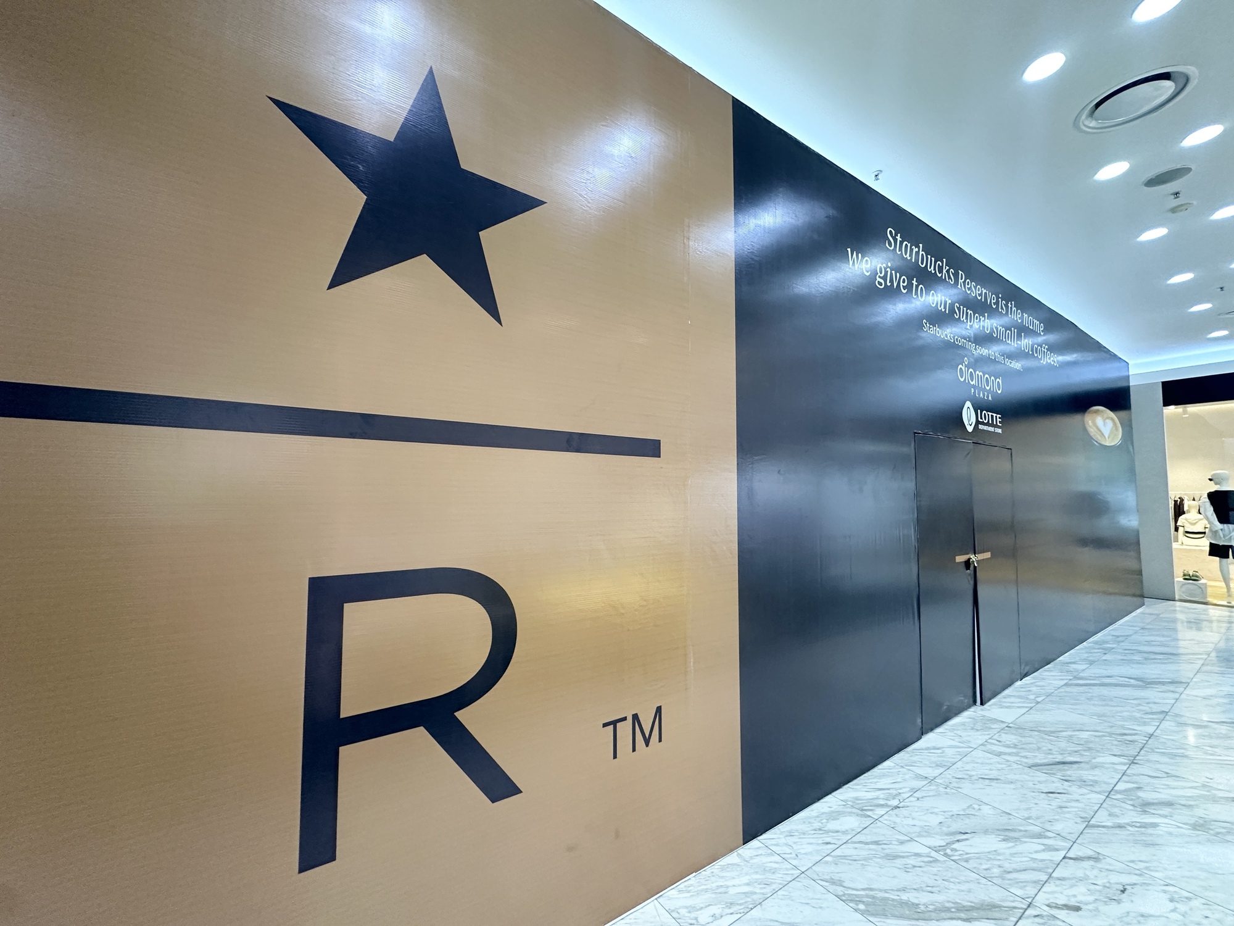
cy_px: 463
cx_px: 617
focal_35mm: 14
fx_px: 499
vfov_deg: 85.7
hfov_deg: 102.1
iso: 250
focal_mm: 2.22
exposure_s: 1/100
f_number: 2.2
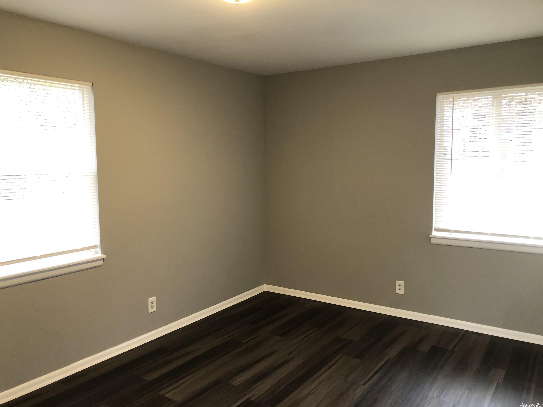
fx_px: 439
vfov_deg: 49.7
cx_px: 272
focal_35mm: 28
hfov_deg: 63.4
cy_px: 204
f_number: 1.8
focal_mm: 3.99
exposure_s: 1/15
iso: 40
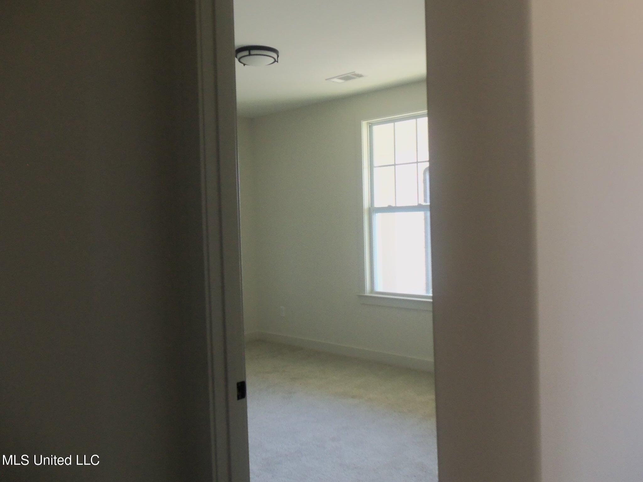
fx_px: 520
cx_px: 322
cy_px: 241
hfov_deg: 63.4
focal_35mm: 28
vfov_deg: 49.7
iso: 200
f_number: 3.3
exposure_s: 1/60
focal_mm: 5.1
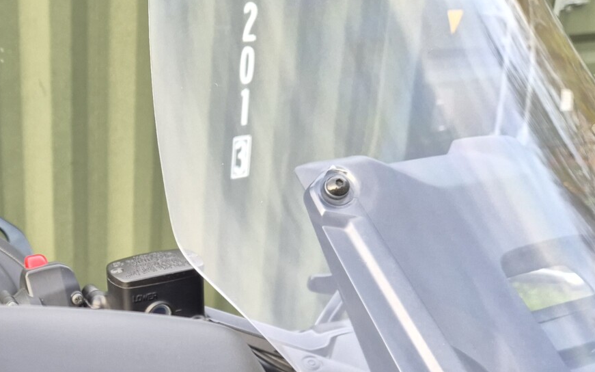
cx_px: 66
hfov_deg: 34.4
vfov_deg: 21.7
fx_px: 908
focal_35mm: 56
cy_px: 429
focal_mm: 5.4
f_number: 1.8
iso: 125
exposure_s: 1/180
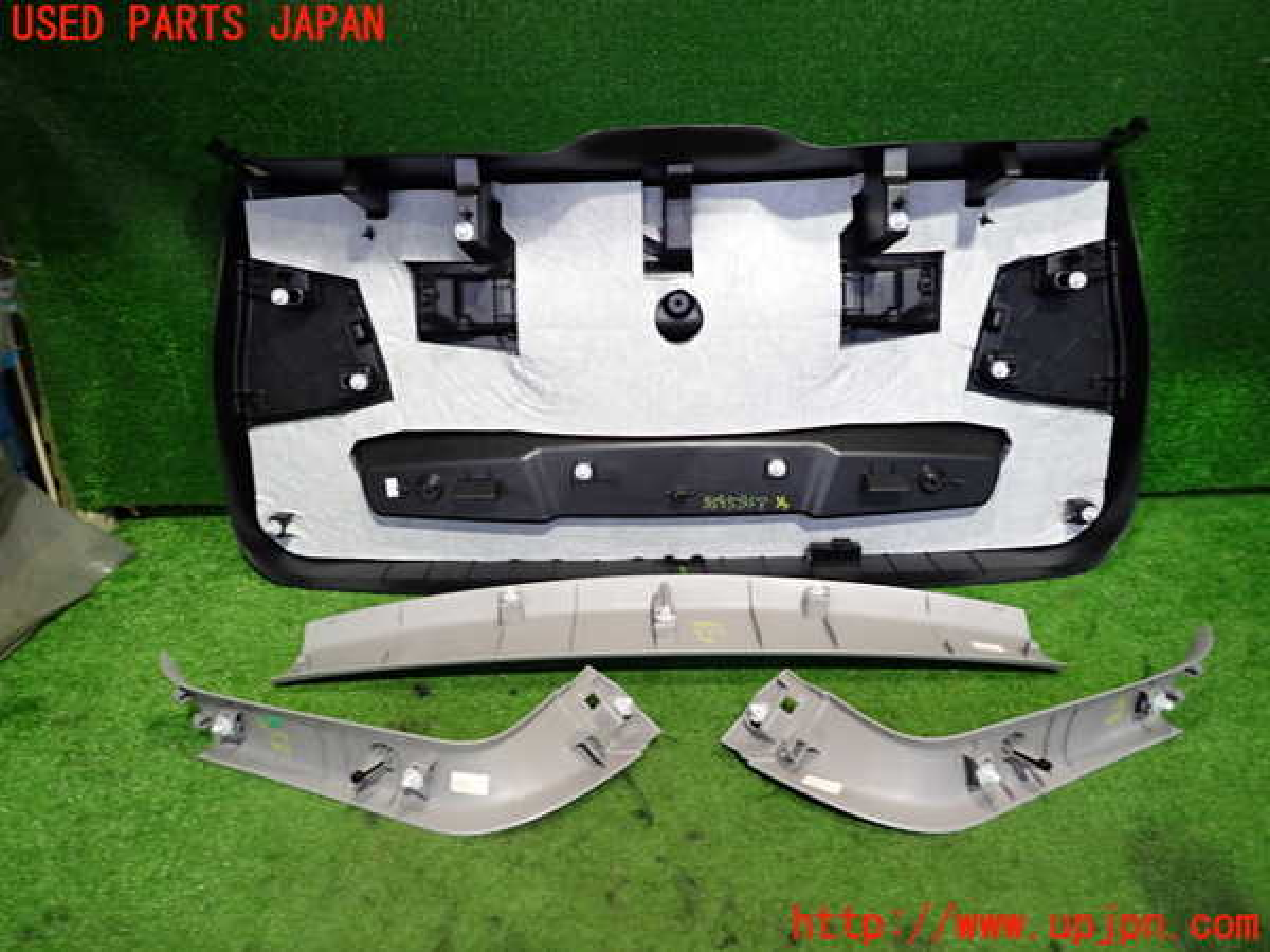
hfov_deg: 69.4
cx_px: 635
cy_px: 476
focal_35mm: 25
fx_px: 917
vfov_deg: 54.9
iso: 250
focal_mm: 4.5
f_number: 2
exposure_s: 1/30
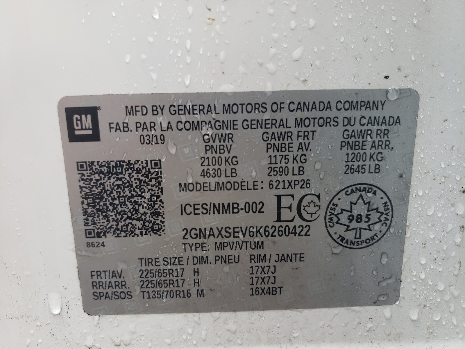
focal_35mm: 26
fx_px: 349
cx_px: 232
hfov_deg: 67.3
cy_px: 174
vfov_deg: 53.1
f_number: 1.5
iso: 81
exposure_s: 1/120
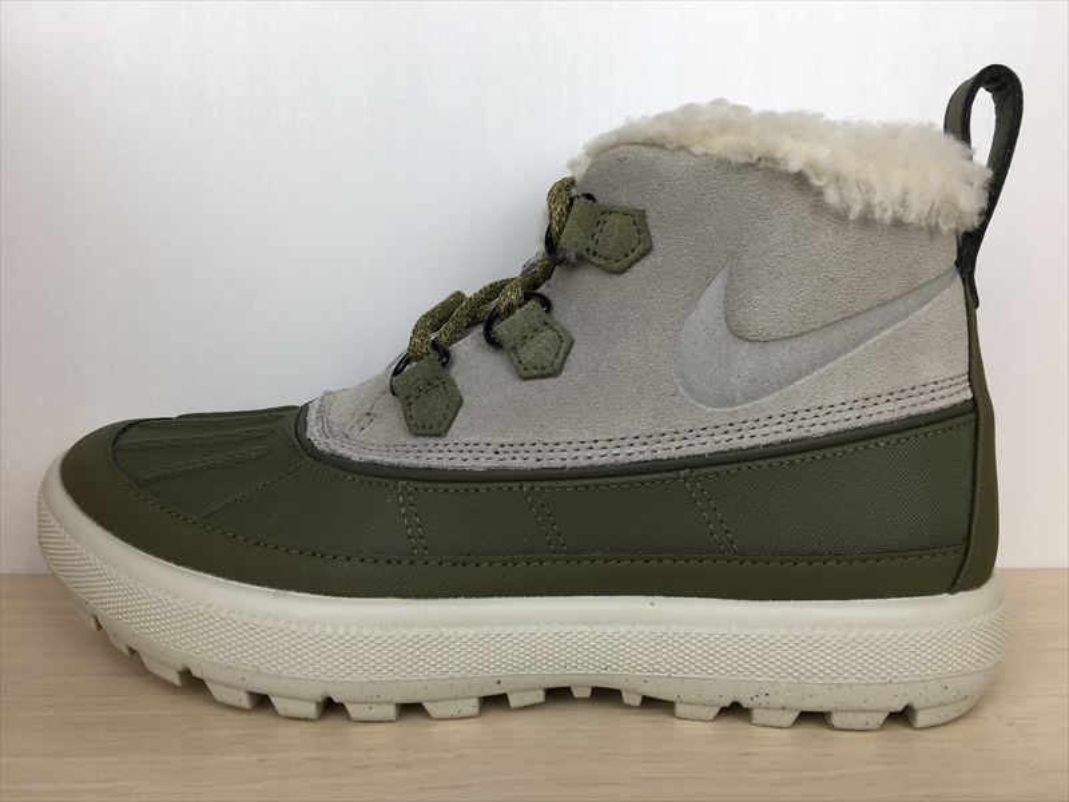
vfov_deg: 48.2
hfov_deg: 61.7
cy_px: 401
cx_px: 534
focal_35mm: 29
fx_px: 896
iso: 25
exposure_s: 1/122
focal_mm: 4.15
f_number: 2.2
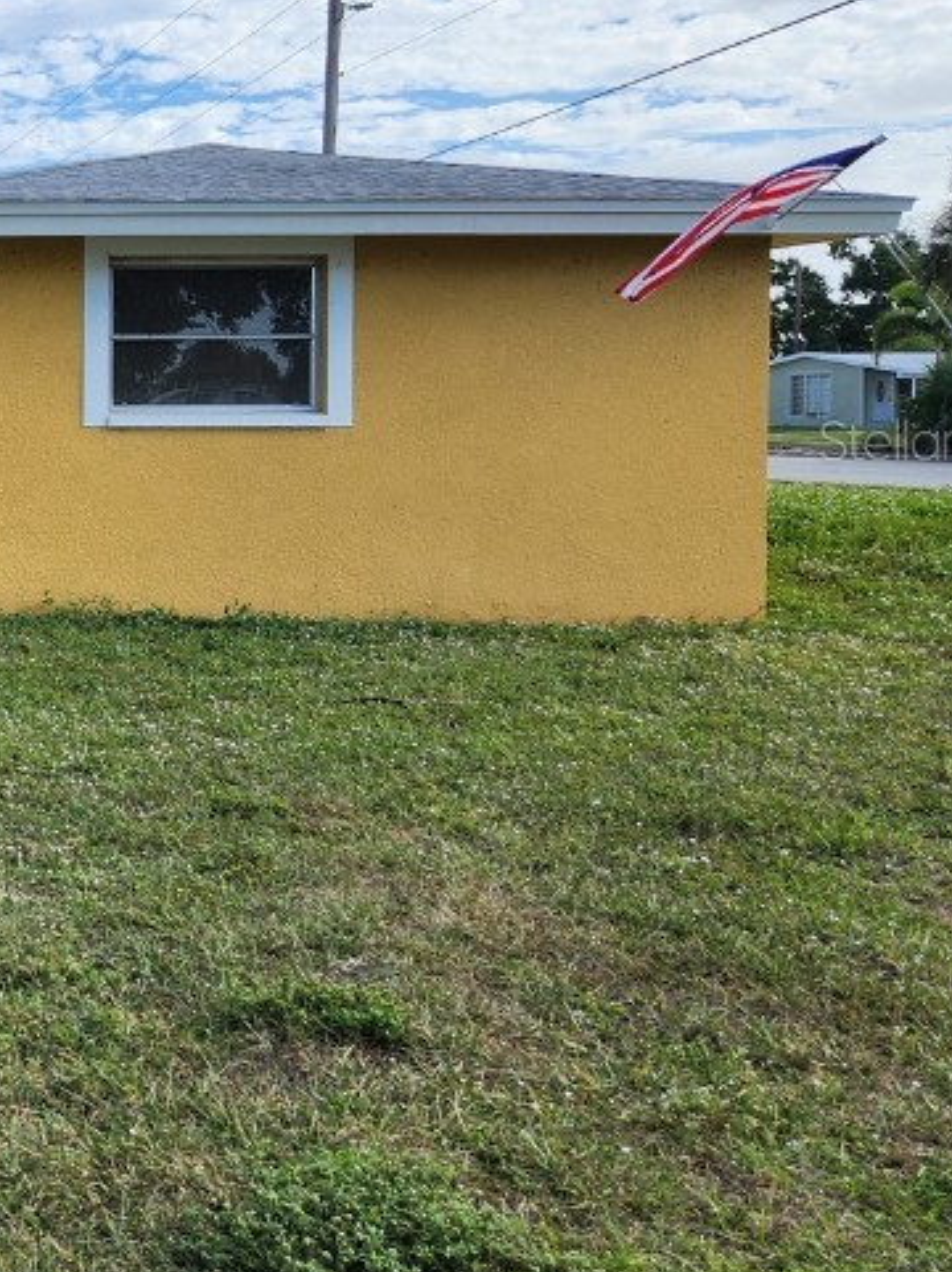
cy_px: 439
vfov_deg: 38.6
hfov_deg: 25.5
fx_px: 1799
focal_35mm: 49
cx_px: -286
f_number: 1.8
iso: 20
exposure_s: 1/1318
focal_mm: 5.4
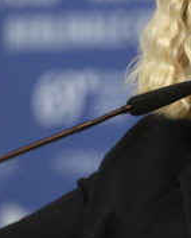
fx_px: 3372
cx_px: 204
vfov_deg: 4.0
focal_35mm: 478
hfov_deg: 3.2
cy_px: 91
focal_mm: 200
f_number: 3.5
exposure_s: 1/250
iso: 1000
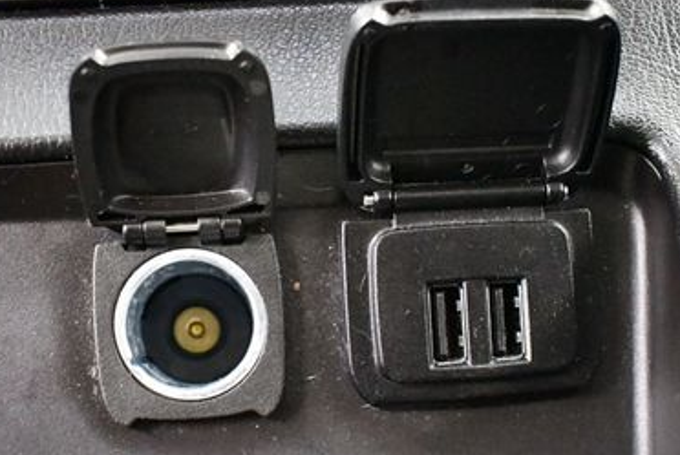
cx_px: 358
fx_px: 1172
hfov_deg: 32.3
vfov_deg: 21.8
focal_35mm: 62
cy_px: 320
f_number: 3.5
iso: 12800
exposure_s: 1/50
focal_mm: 18
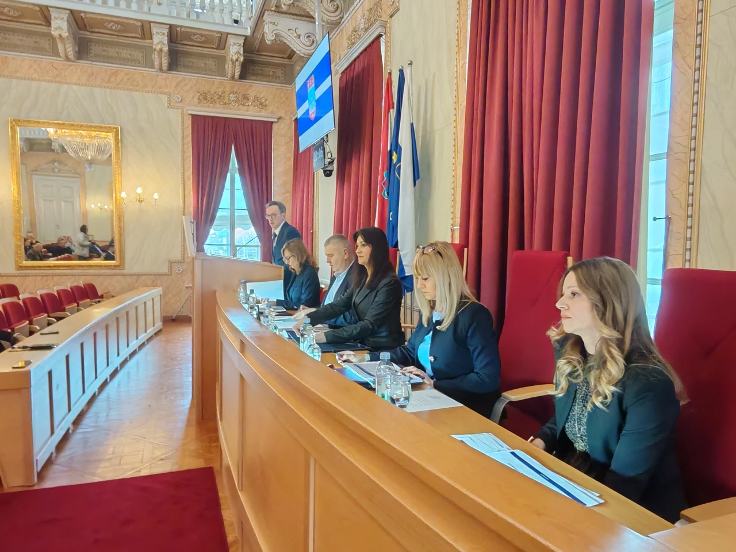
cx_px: 368
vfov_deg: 56.8
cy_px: 276
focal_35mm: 24
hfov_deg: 71.6
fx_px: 510
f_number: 2.2
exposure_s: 1/20
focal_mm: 1.96
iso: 400
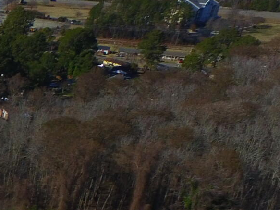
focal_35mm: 103
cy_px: 288
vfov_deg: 13.7
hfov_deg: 14.6
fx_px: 833
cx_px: -328
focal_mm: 3.61
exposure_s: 1/2212
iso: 100
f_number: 2.8
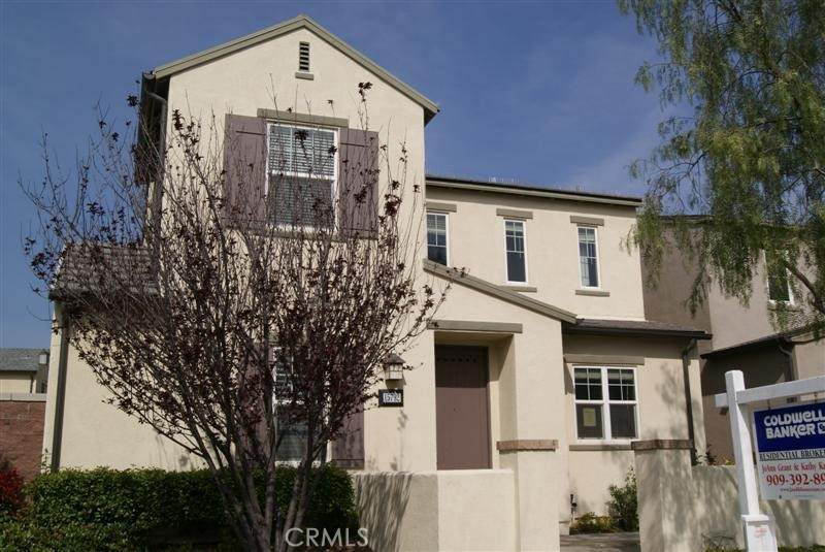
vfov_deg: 36.9
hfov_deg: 53.1
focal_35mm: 36
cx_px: 412
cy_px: 276
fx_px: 826
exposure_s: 1/320
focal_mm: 24
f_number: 10
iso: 100
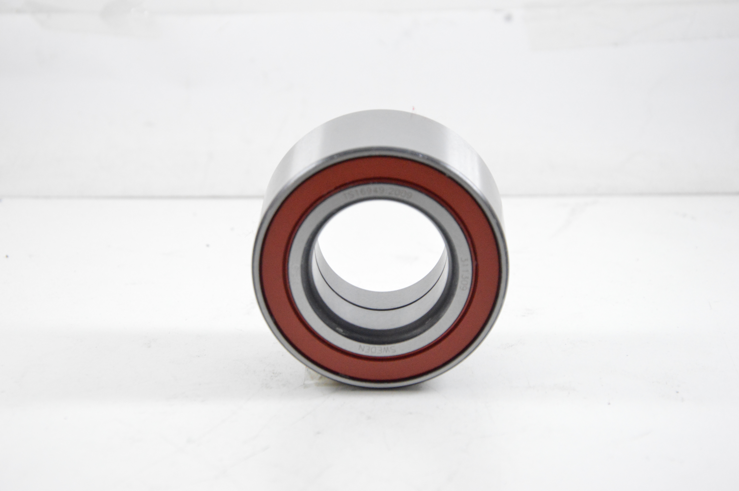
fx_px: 2307
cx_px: 370
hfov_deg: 18.2
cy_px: 246
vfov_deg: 12.2
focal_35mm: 112
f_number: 7.1
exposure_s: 1/100
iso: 3200
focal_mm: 75
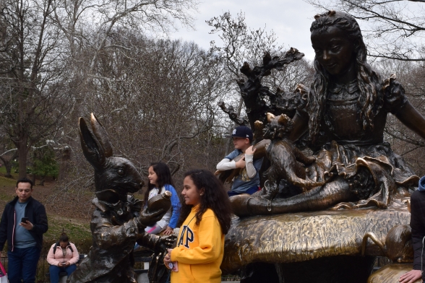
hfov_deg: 35.4
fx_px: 648
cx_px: 324
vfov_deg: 24.6
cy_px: 165
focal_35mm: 55
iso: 400
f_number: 11
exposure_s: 1/500
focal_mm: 21
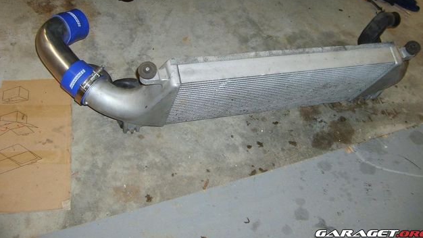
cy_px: 78
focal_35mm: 39
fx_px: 437
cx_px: 215
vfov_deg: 30.2
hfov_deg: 51.6
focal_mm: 5.8
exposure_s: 1/45
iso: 100
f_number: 2.8
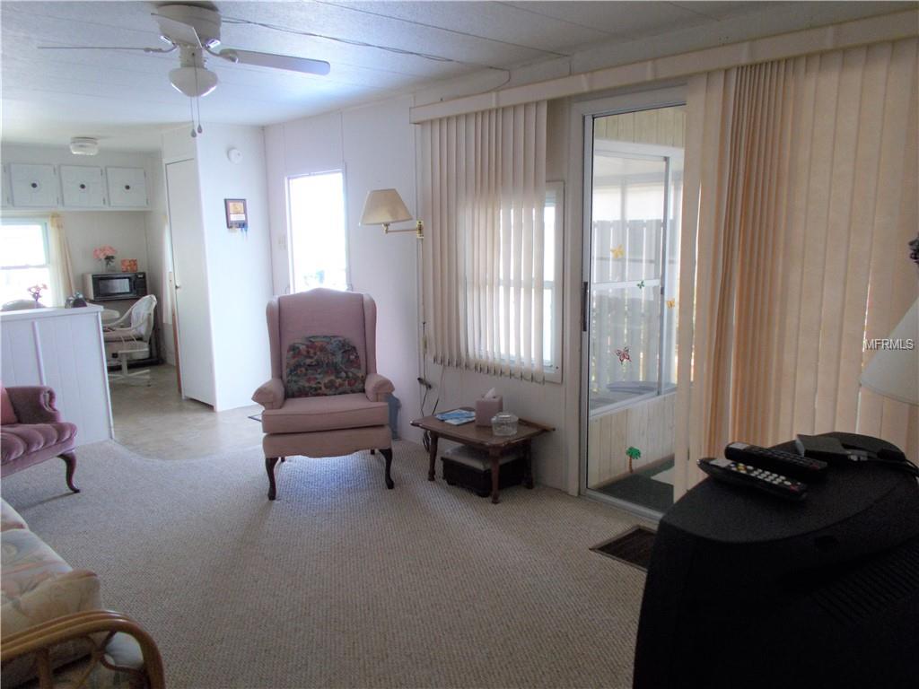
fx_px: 690
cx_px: 460
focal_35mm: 26
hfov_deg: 67.3
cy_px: 344
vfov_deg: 53.1
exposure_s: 1/25
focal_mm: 4.6
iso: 180
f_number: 3.2
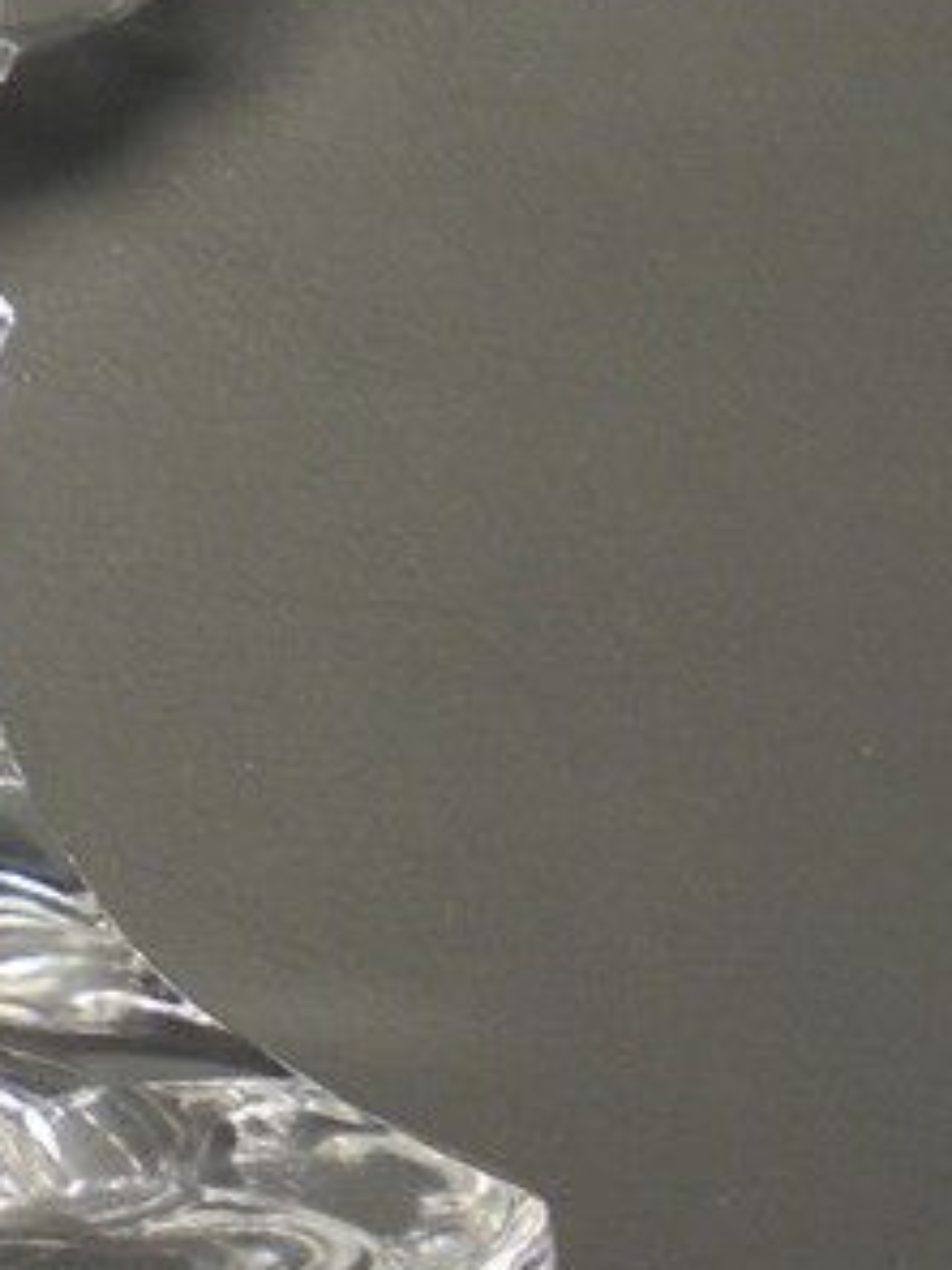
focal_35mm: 79
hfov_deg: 18.0
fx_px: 2897
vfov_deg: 23.5
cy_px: -51
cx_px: -105
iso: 100
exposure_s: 1/30
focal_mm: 4.6
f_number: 3.5
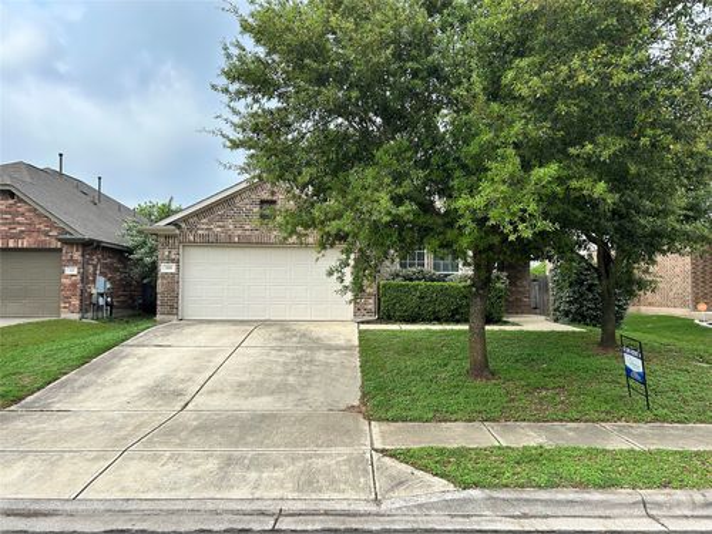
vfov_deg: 53.1
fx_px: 535
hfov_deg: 67.3
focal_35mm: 26
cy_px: 267
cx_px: 356
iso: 50
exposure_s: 1/1575
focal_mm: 5.7
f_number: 1.5
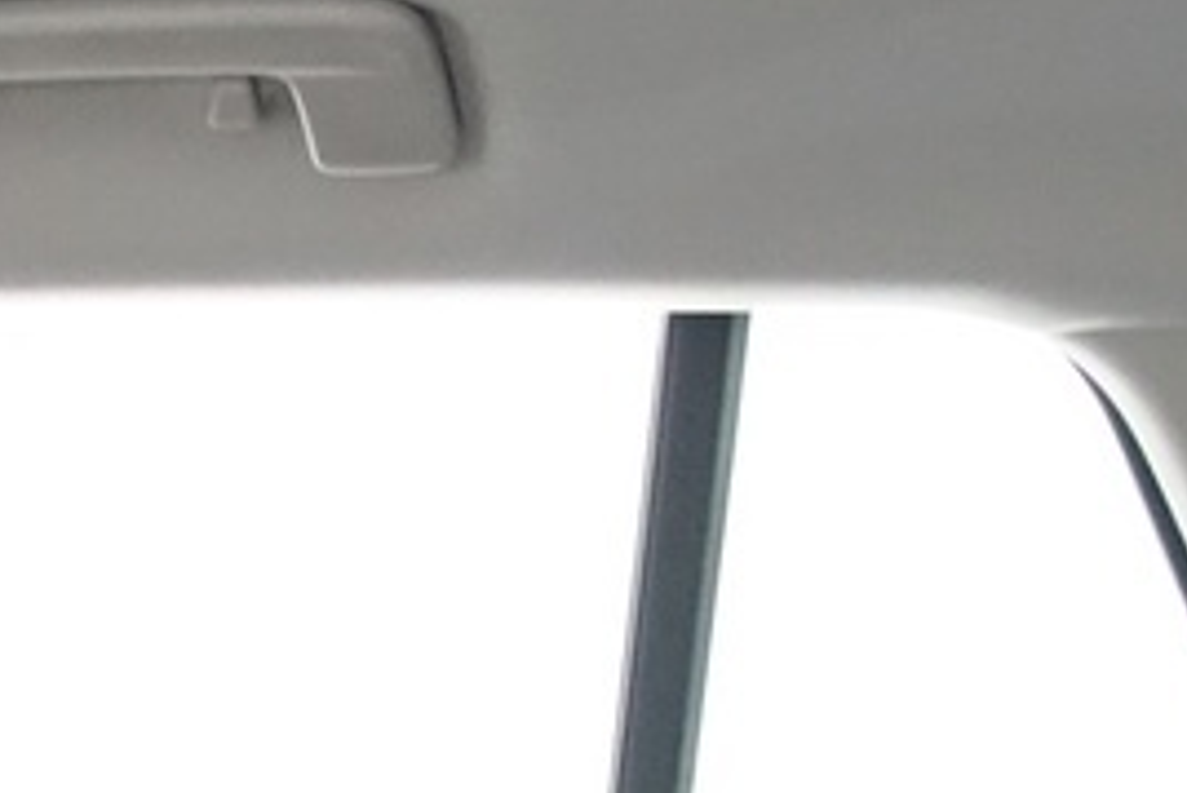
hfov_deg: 12.3
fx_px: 4783
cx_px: -1267
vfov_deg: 8.6
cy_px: 1914
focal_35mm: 145
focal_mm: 8.8
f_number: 2.5
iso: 1000
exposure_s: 1/30
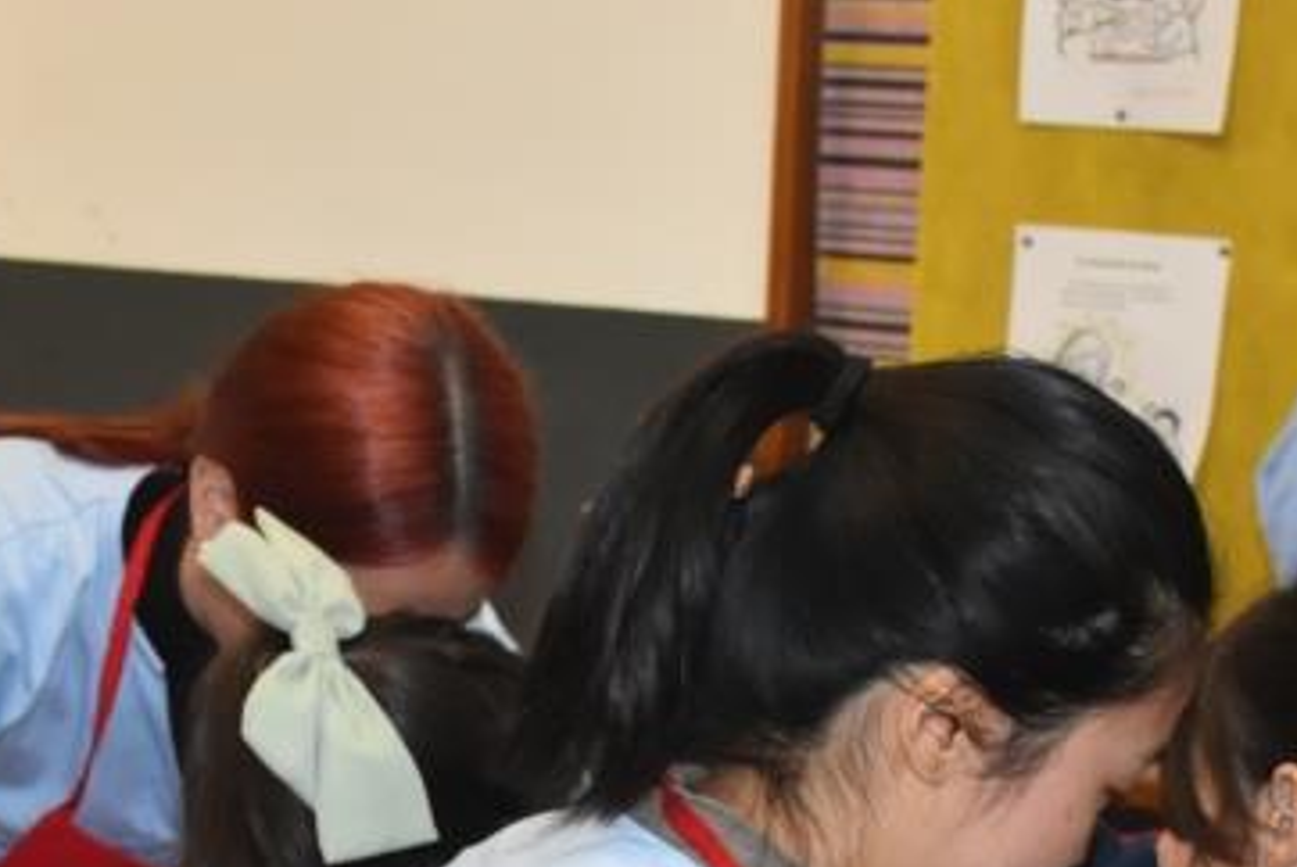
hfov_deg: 17.9
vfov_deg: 11.7
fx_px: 4125
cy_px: 1077
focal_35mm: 114
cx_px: 752
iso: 1600
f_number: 5.6
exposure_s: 1/100
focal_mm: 27
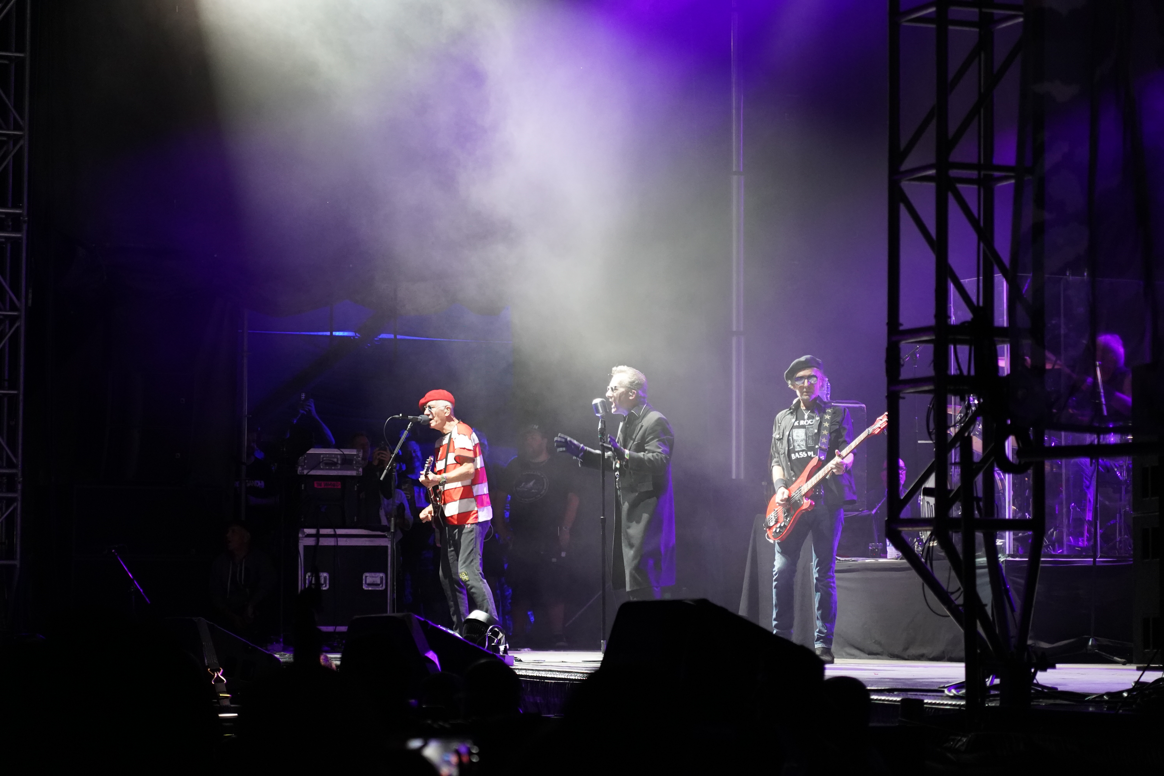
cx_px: 582
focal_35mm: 105
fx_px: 3395
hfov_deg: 19.5
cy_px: 388
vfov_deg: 13.0
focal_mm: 105
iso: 6400
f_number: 4
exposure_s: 1/160
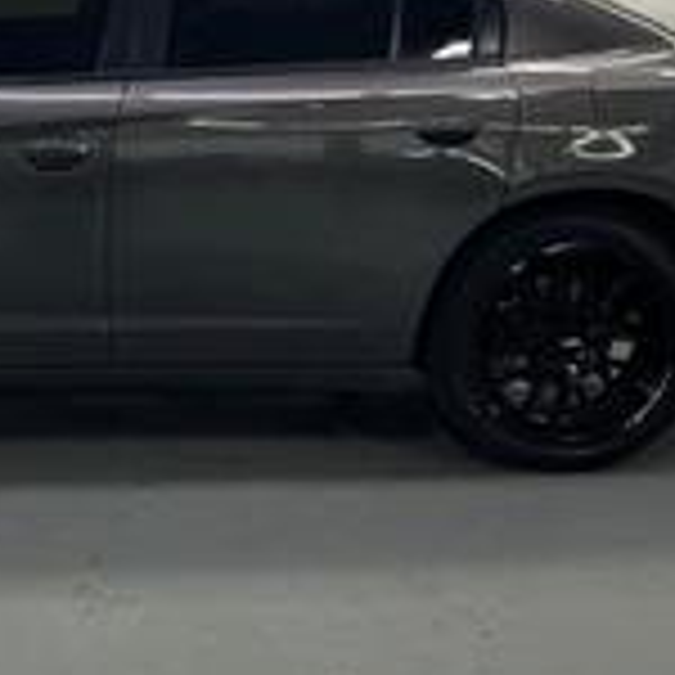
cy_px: 288
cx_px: 162
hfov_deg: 22.3
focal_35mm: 77
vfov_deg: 22.5
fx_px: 1699
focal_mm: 5.7
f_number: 1.5
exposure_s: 1/60
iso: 80
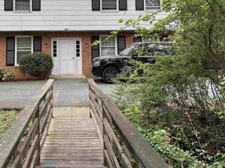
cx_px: 64
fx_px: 273
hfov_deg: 43.7
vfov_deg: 33.3
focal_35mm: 42
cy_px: 33
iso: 100
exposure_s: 1/473
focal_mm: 6.76
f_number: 1.78
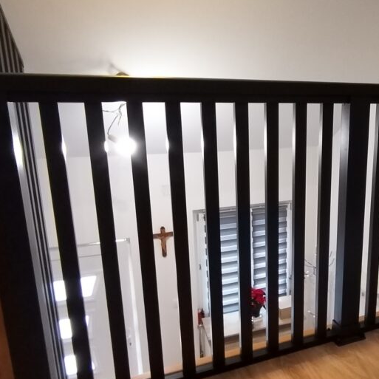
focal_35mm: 30
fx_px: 372
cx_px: 271
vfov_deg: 54.0
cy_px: 188
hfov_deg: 52.3
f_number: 2.2
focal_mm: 1.42
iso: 436
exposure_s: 1/25
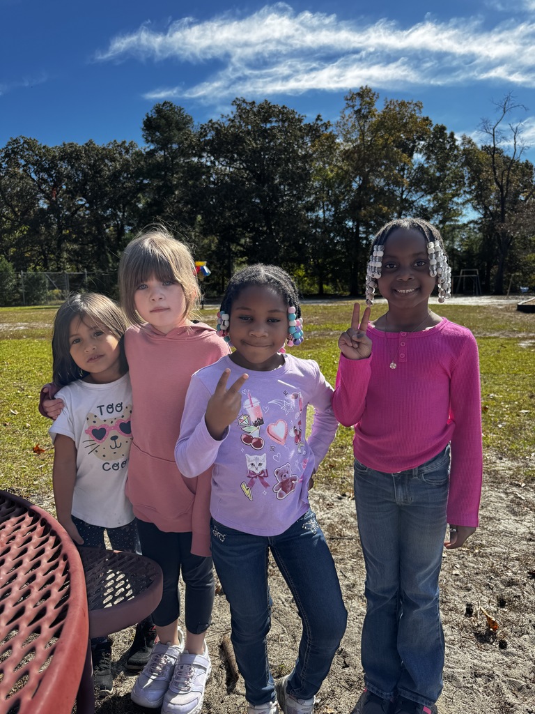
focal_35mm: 24
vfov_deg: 71.6
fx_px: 495
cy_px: 357
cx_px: 268
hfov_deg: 56.8
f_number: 1.78
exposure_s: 1/1425
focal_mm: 6.76
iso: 80
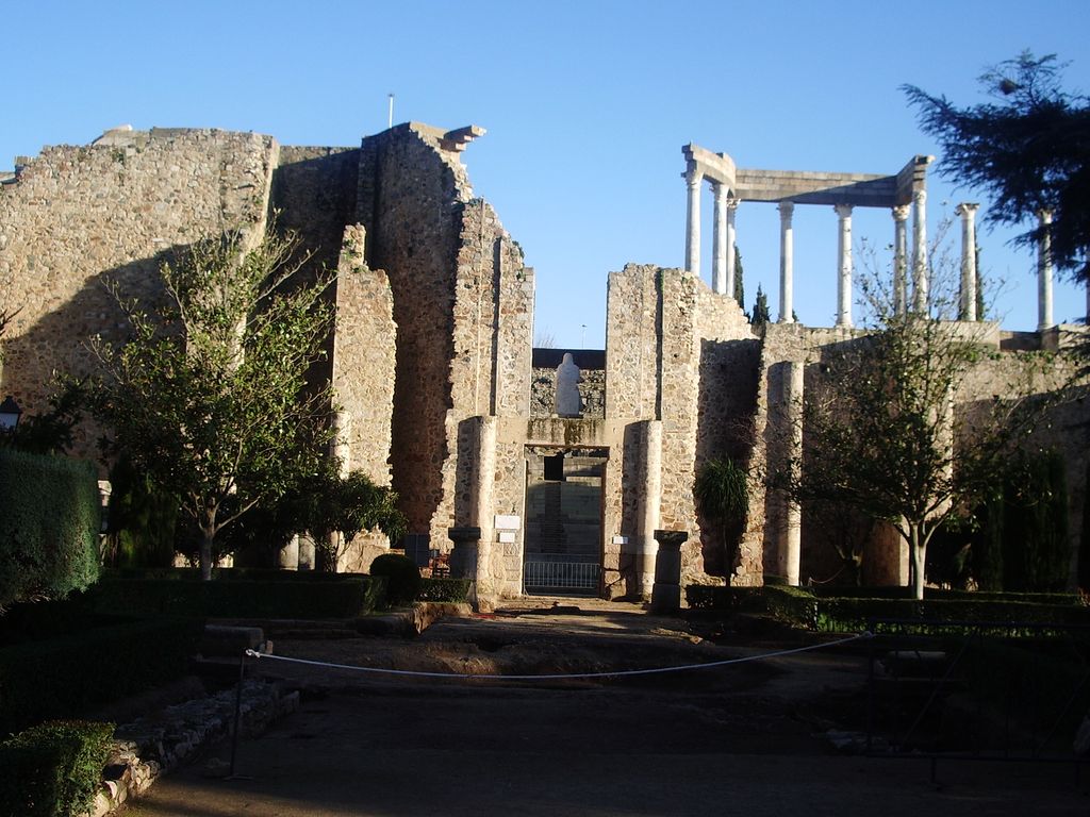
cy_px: 408
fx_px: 1291
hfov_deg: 45.8
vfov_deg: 35.1
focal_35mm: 41
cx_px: 545
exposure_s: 1/160
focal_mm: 6.8
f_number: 4.6
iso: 50
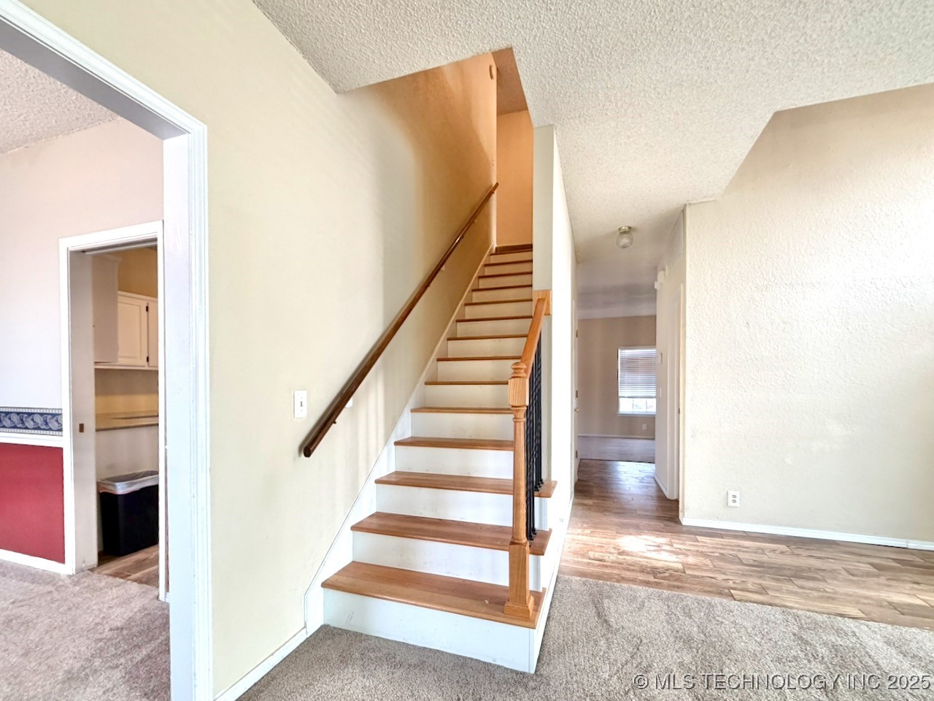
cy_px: 350
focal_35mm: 14
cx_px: 467
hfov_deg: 102.1
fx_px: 378
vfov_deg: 85.7
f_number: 2.2
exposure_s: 1/60
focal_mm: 2.22
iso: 250
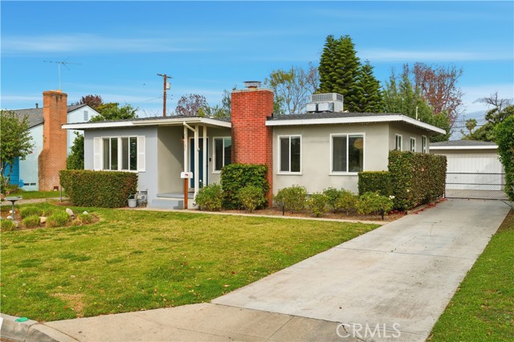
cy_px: 171
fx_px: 499
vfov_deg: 37.8
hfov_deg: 54.5
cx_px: 257
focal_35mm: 35
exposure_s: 1/6400
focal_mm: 35
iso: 400
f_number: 8
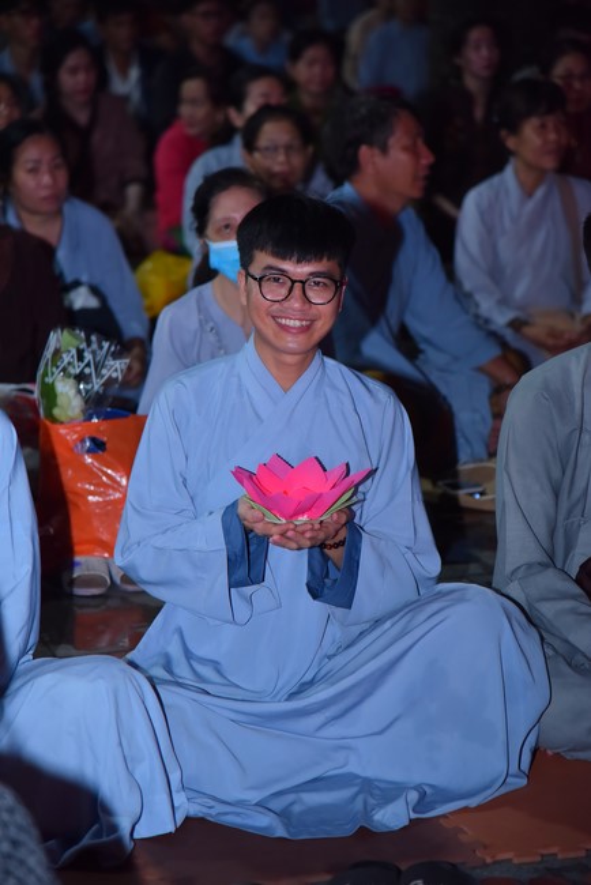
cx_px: 296
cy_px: 442
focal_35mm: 120
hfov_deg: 11.4
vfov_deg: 17.1
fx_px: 2952
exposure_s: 1/200
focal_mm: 120
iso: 1250
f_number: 4
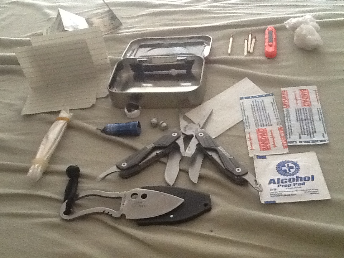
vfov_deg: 32.9
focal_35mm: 44
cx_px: 172
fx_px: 437
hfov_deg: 42.9
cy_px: 129
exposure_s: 1/30
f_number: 2.4
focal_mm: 2.03
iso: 400
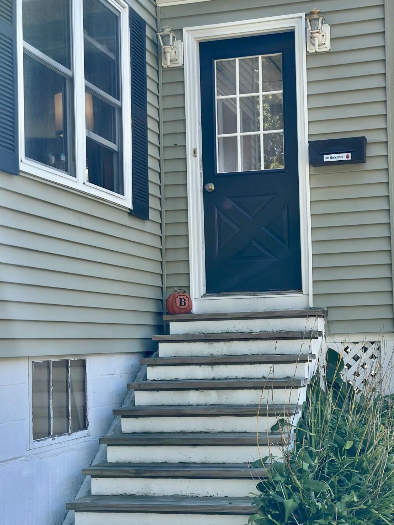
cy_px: 288
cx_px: 188
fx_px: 986
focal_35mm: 65
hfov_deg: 22.6
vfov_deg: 29.8
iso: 80
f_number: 1.78
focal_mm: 6.86
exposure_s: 1/935
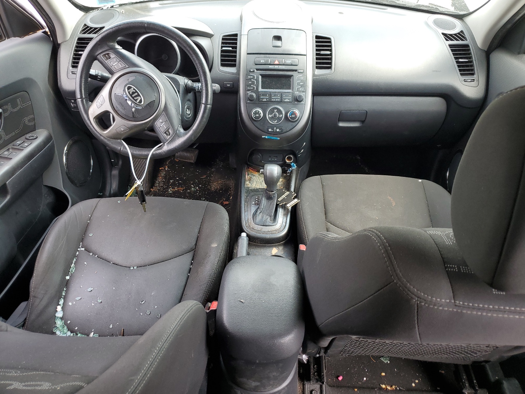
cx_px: 262
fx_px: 394
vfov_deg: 53.1
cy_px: 197
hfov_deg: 67.3
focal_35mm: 26
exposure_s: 1/139
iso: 50
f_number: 1.5
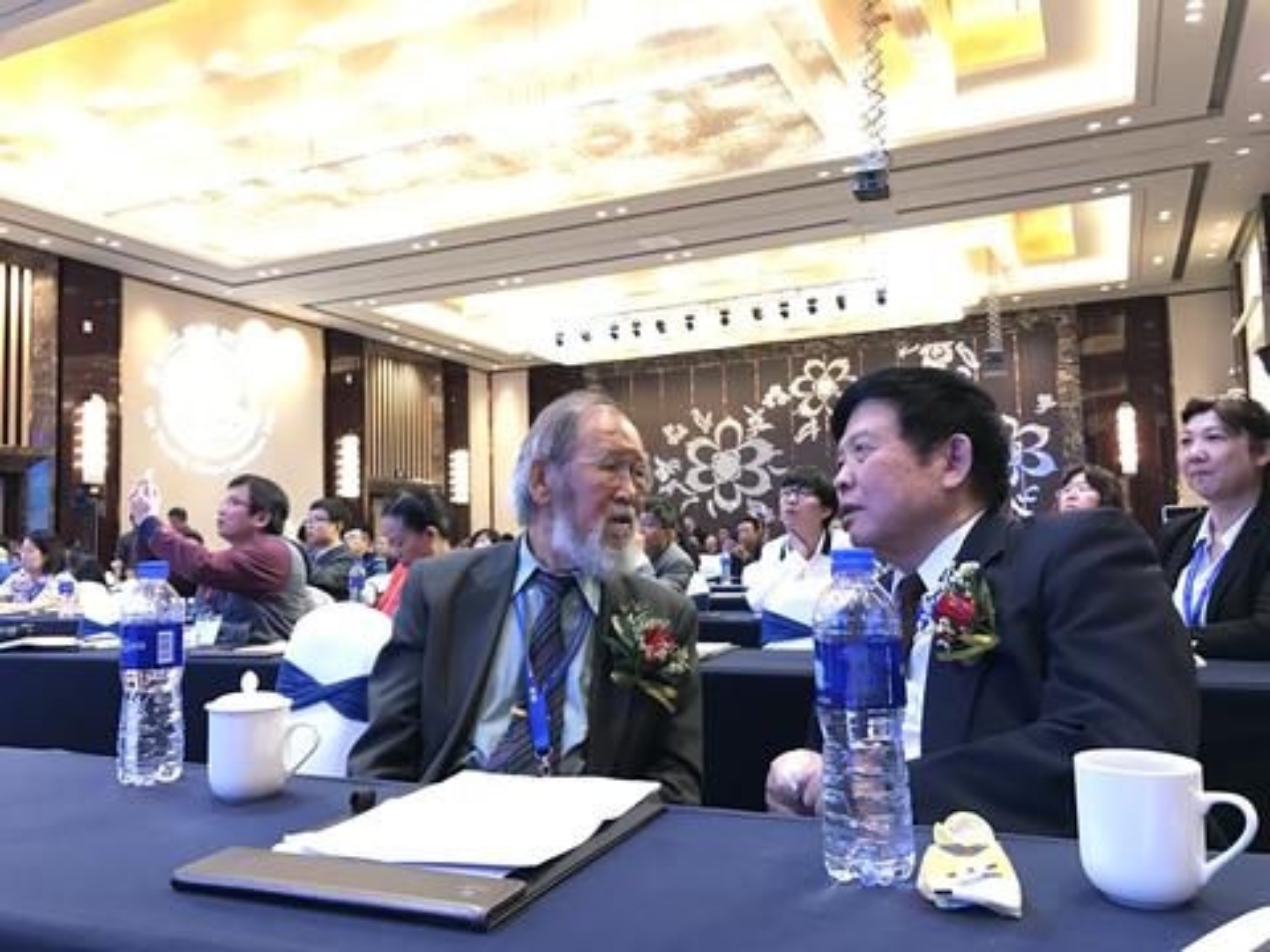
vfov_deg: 49.7
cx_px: 635
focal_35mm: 28
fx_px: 1027
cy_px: 476
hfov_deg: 63.4
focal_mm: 3.99
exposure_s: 1/17
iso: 80
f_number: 1.8
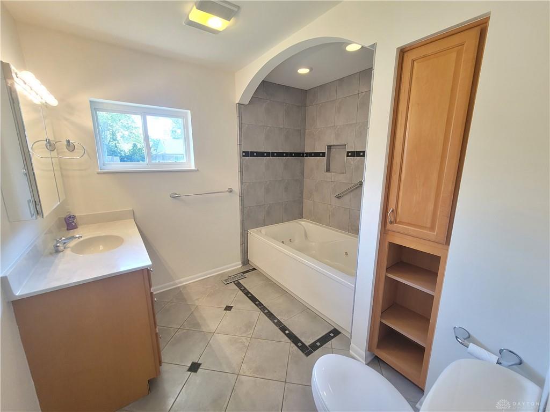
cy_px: 206
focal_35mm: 13
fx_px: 207
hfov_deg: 106.2
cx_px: 275
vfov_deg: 89.9
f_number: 2.2
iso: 320
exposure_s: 1/60
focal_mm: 2.2
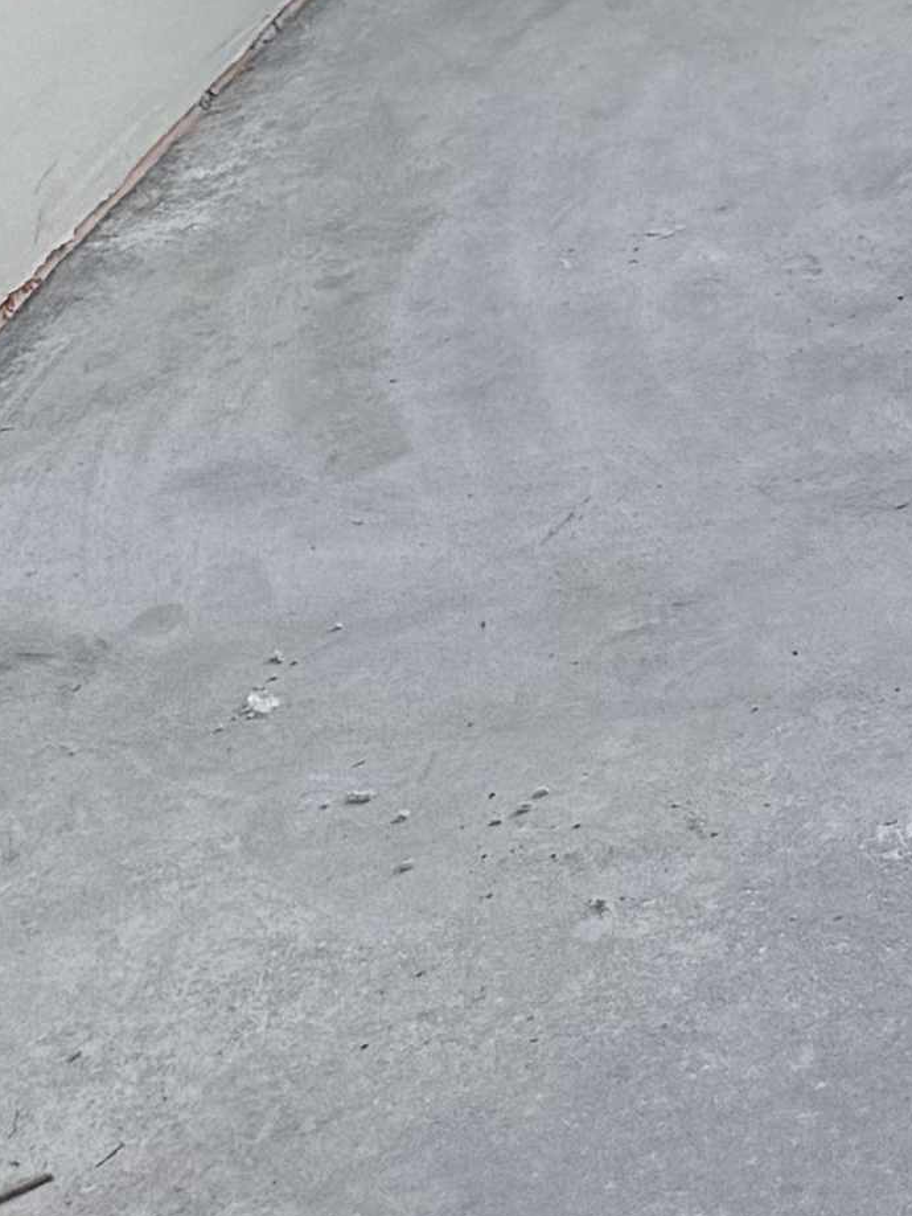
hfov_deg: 8.4
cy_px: -1800
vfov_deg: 11.0
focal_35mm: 149
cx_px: 2714
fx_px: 5234
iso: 100
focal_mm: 6.76
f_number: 1.78
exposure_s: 1/290
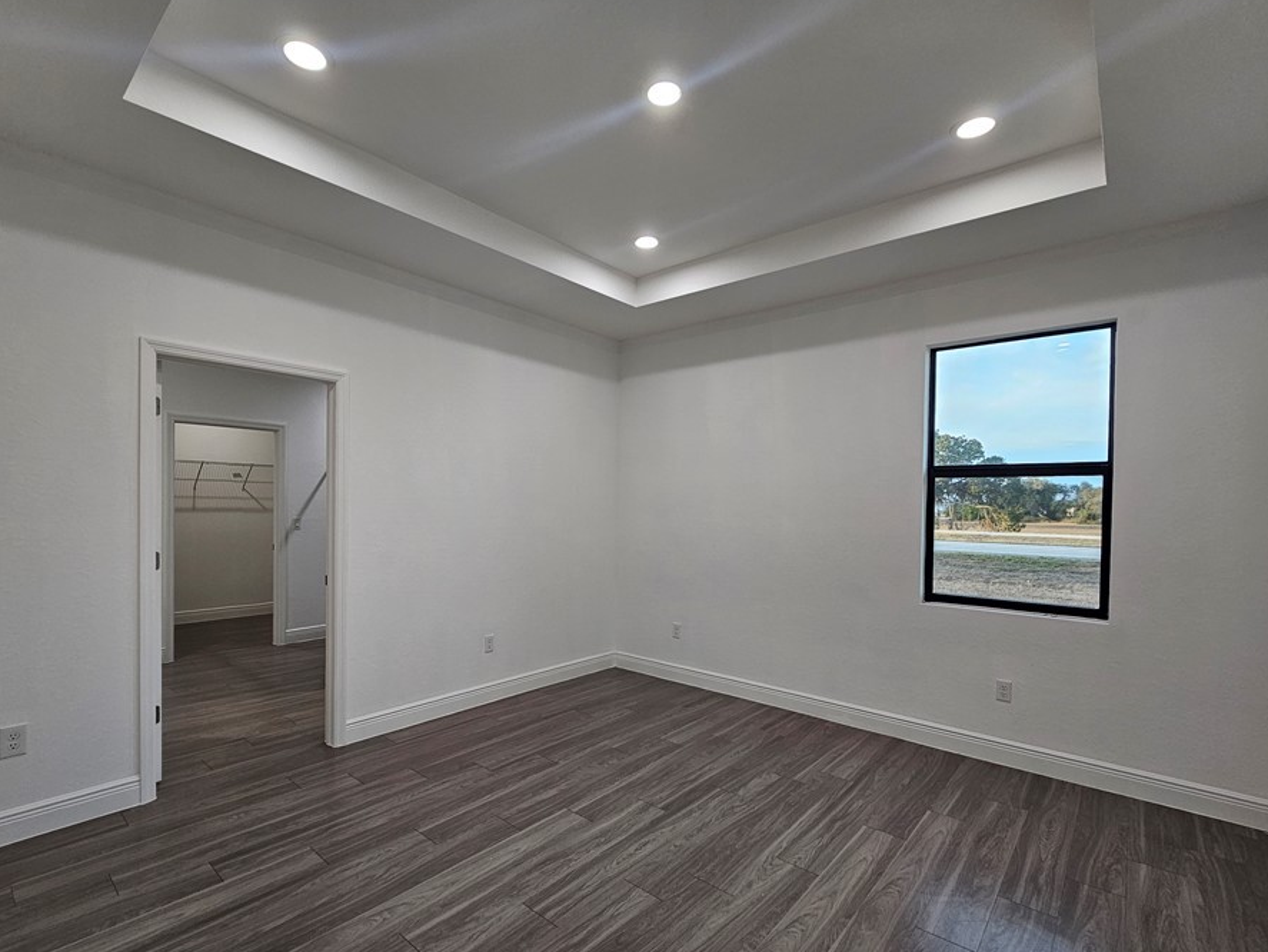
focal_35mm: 15
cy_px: 506
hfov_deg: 98.1
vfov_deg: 81.7
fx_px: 550
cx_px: 615
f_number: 2.2
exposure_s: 1/60
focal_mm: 2.2
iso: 100
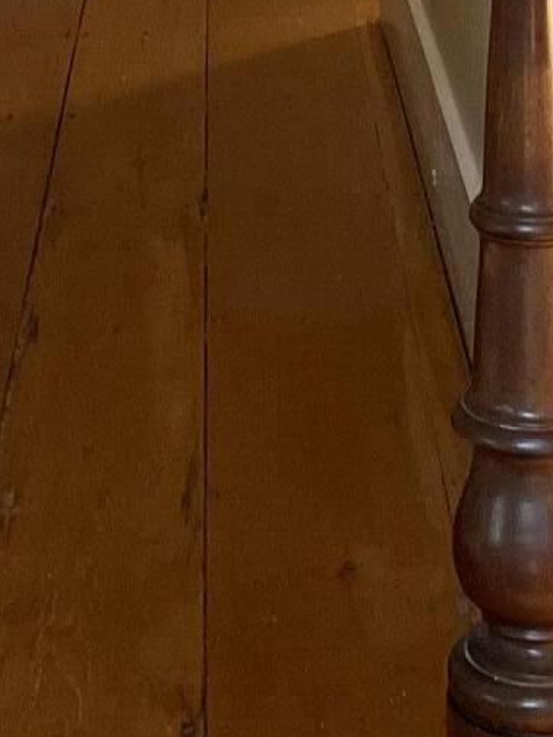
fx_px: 2450
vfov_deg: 15.4
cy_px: -474
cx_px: 298
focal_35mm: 115
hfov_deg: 12.9
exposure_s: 1/60
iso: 200
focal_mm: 3
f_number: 1.8
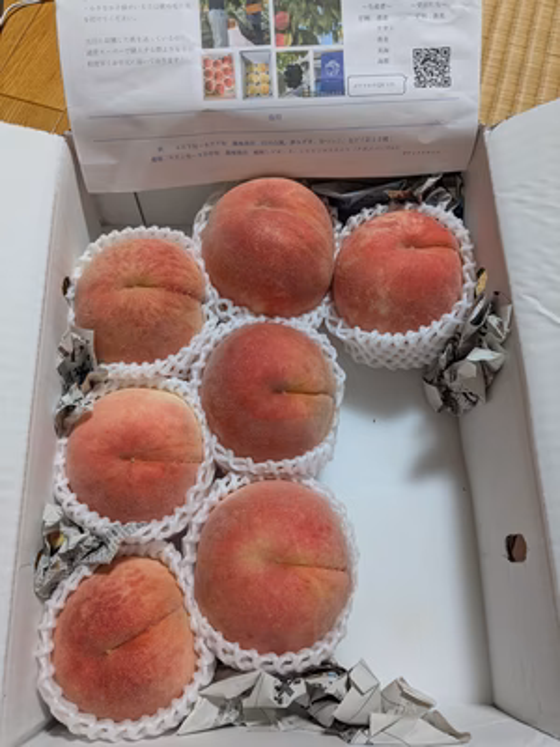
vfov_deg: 65.3
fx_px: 582
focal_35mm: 27
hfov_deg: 51.4
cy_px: 374
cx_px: 280
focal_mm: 4.38
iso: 96
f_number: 1.73
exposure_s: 1/25
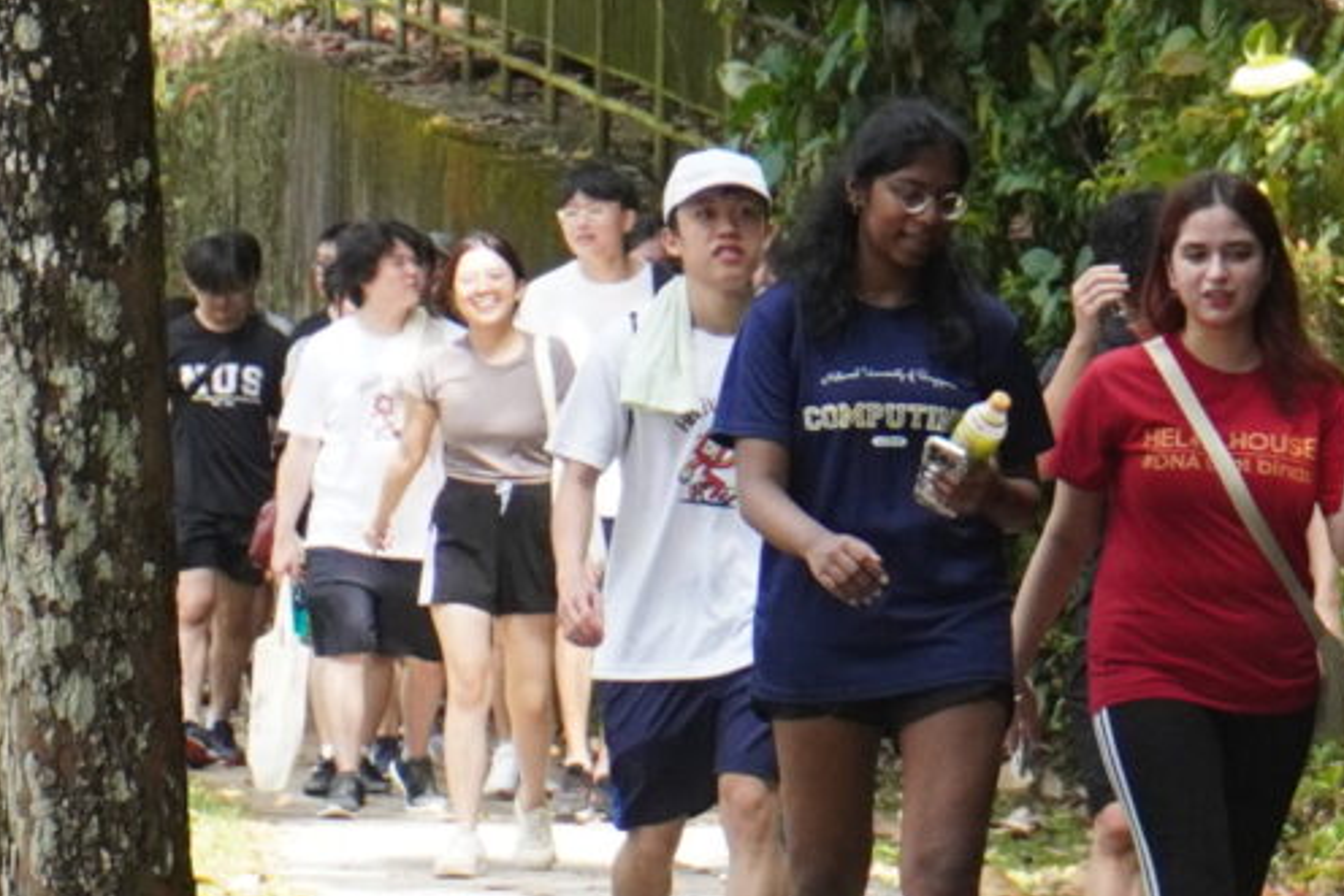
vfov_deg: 3.6
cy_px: 521
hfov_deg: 5.3
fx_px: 14451
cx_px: 1444
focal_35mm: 387
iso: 640
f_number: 5.6
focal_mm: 50
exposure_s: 1/500
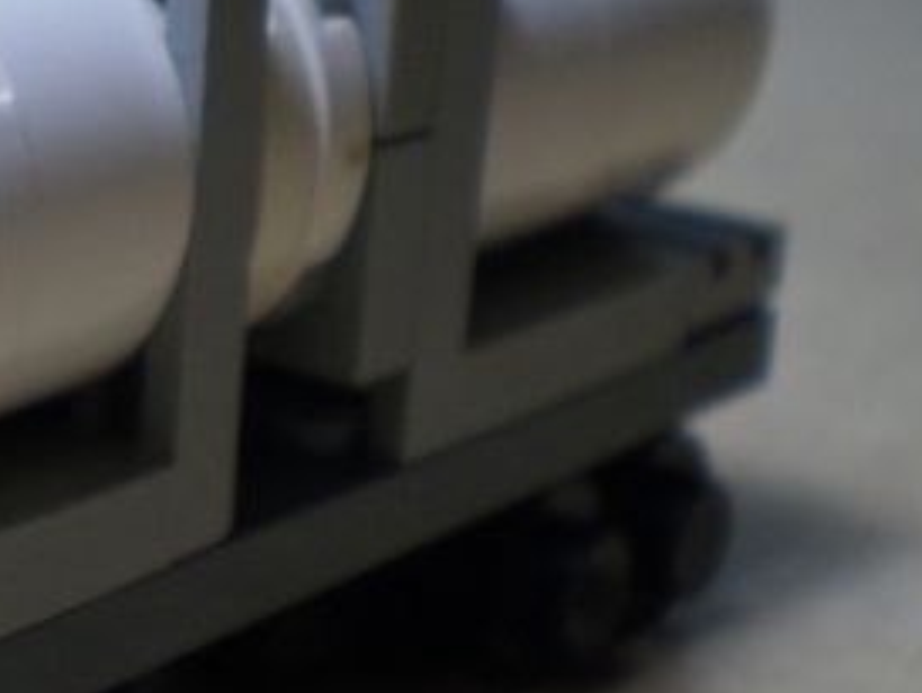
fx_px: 3278
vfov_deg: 12.1
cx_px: -64
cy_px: 416
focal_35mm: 123
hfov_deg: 15.6
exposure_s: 1/30
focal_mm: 7.4
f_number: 3.5
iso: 100
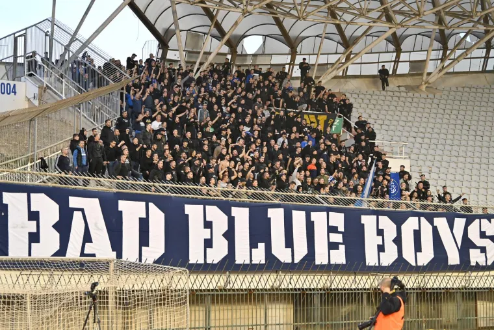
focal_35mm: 70
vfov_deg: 19.5
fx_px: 961
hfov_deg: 28.8
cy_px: 165
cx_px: 247
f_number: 2.8
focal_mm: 70
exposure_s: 1/800
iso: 2000
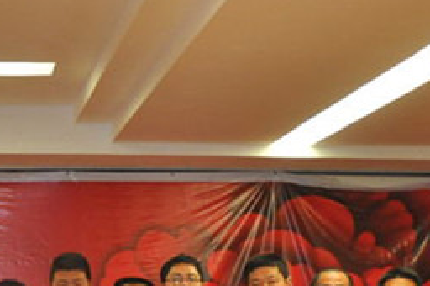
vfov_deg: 14.1
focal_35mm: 95
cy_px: 295
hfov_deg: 20.5
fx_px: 1133
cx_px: -42
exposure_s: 1/80
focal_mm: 18
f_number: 4
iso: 800
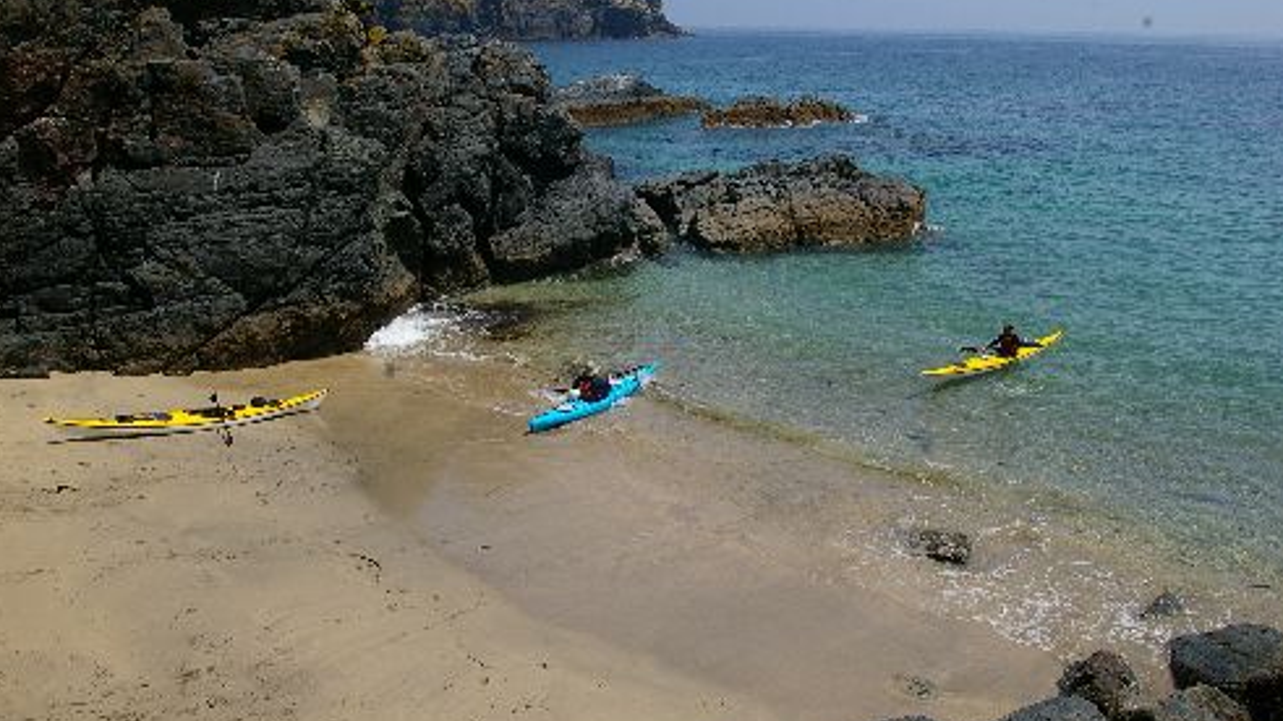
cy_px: 353
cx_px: 638
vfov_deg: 35.1
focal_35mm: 34
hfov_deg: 58.7
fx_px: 1141
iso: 200
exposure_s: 1/250
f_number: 13
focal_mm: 21
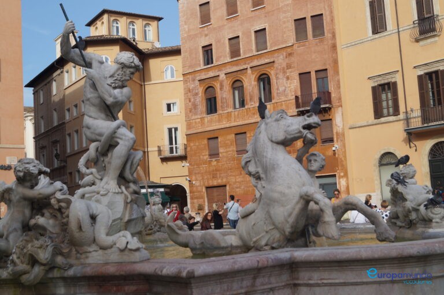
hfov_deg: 43.6
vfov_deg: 29.8
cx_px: 222
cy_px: 148
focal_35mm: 45
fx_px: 555
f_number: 6.3
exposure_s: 1/320
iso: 100
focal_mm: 30
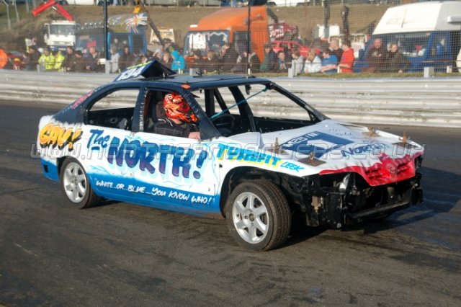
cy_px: 154
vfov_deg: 22.6
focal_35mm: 60
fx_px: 768
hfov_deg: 33.4
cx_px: 230
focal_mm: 40
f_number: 4.8
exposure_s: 1/640
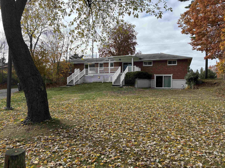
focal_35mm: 26
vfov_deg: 53.1
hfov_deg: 67.3
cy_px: 84
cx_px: 112
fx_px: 169
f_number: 1.6
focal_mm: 5.96
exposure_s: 1/2024
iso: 50
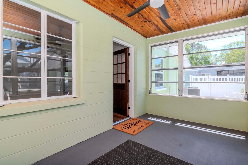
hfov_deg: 95.0
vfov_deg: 72.0
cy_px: 82
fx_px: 114
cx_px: 124
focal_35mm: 16
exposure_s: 1/250
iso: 800
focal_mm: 11
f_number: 10
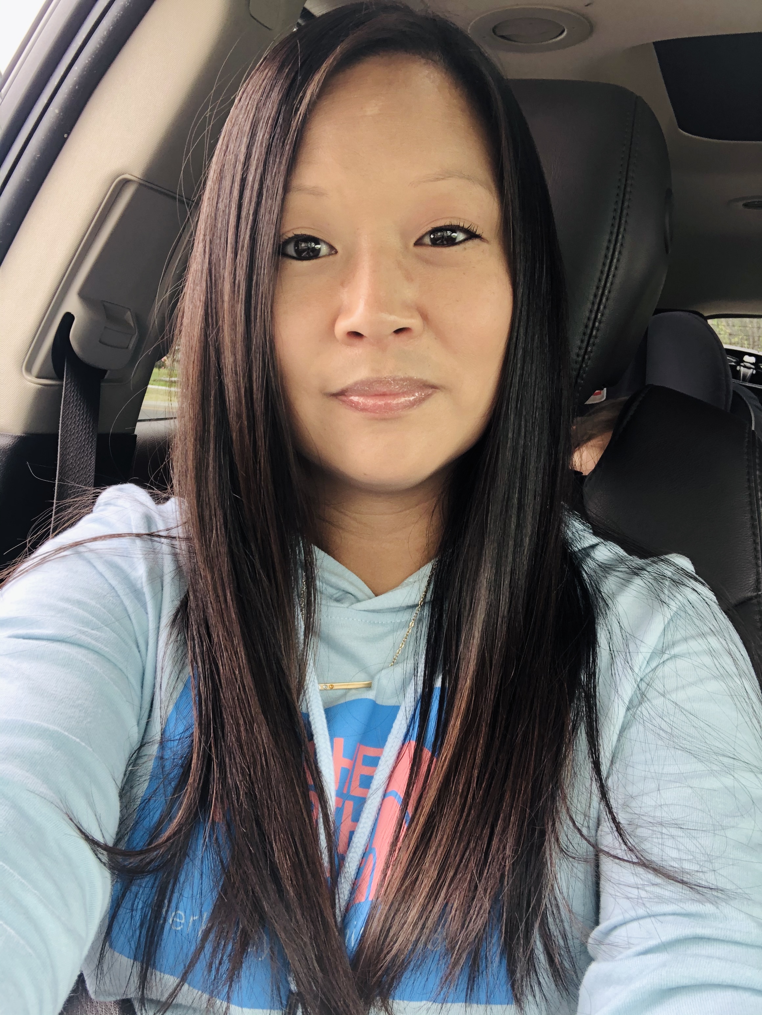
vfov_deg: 56.8
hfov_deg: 44.2
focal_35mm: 32
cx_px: 381
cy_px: 508
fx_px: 938
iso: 50
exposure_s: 1/120
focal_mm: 2.87
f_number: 2.2
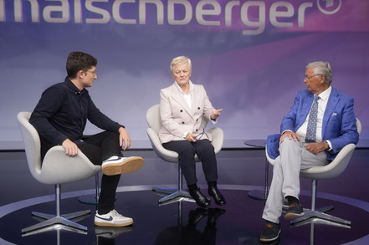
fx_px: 471
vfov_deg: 29.2
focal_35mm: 46
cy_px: 121
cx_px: 187
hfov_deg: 42.8
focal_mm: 30
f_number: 2.2
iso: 640
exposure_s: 1/200
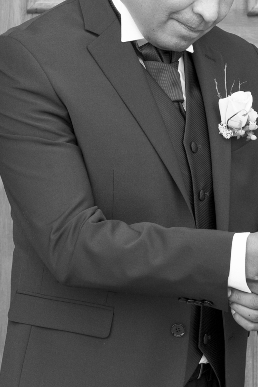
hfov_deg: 7.4
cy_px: 66
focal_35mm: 186
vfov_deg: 11.0
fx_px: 1999
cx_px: 164
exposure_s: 1/500
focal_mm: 56
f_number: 5
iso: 500
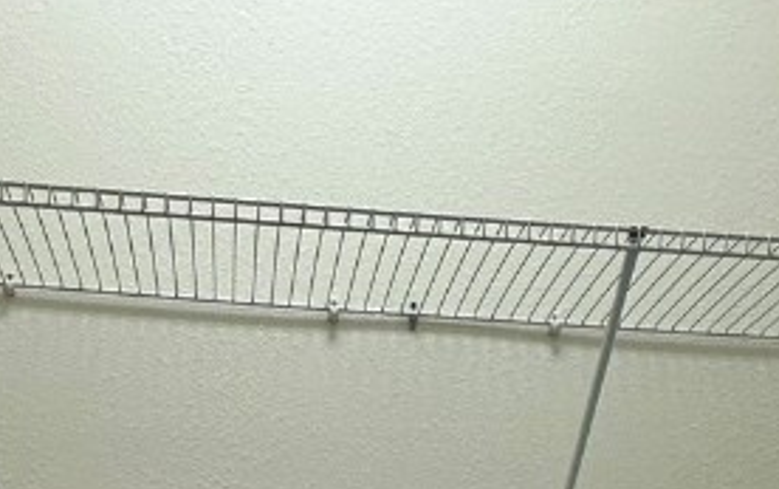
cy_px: 1003
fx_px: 1169
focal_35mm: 55
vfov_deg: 16.9
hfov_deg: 36.7
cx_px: 302
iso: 200
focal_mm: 2.22
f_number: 2.2
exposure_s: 1/120
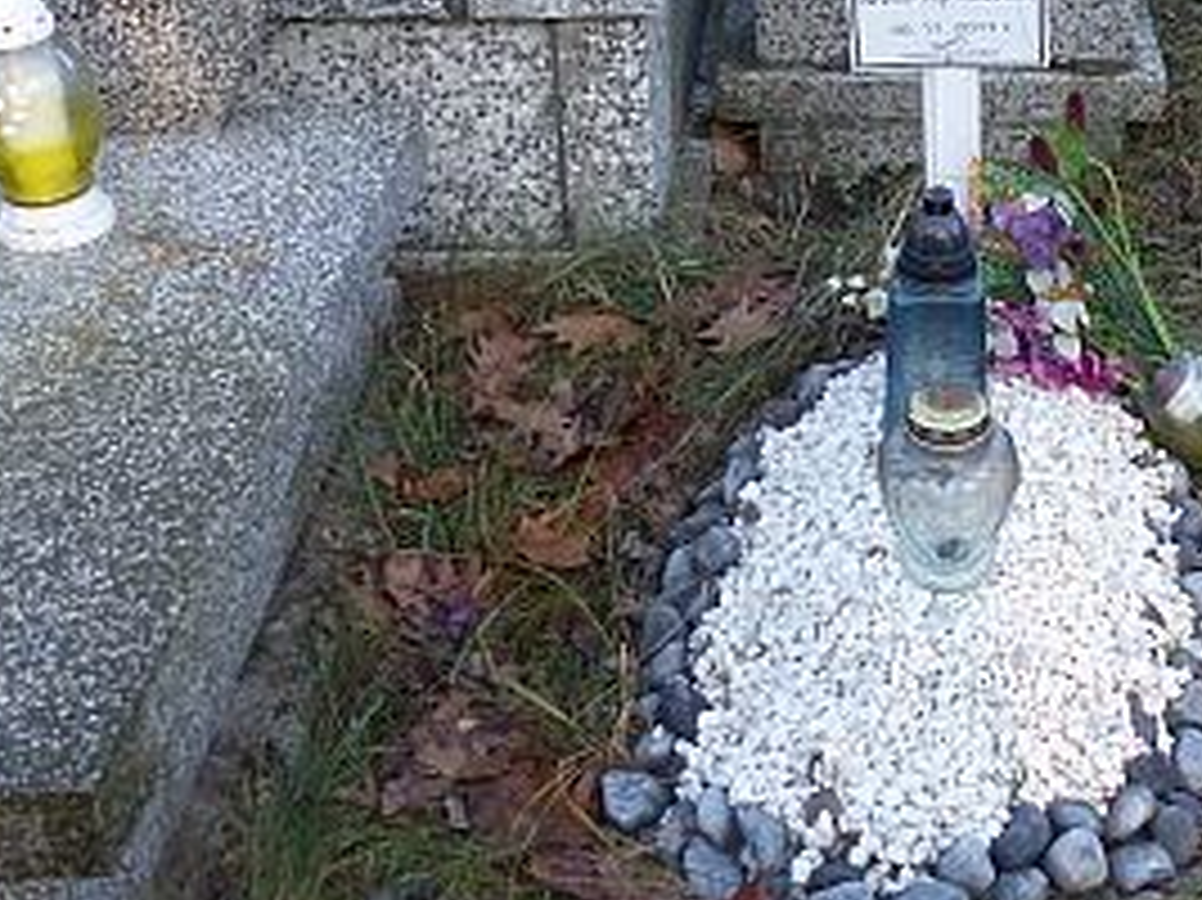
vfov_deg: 23.7
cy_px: 86
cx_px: 1013
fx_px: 2082
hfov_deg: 31.1
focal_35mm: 60
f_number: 2.8
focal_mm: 4.5
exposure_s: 1/100
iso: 100
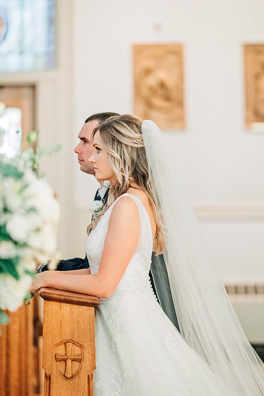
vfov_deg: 16.0
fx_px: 1407
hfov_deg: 10.7
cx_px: 154
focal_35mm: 128
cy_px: 164
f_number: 1.6
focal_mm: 105
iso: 500
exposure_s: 1/200
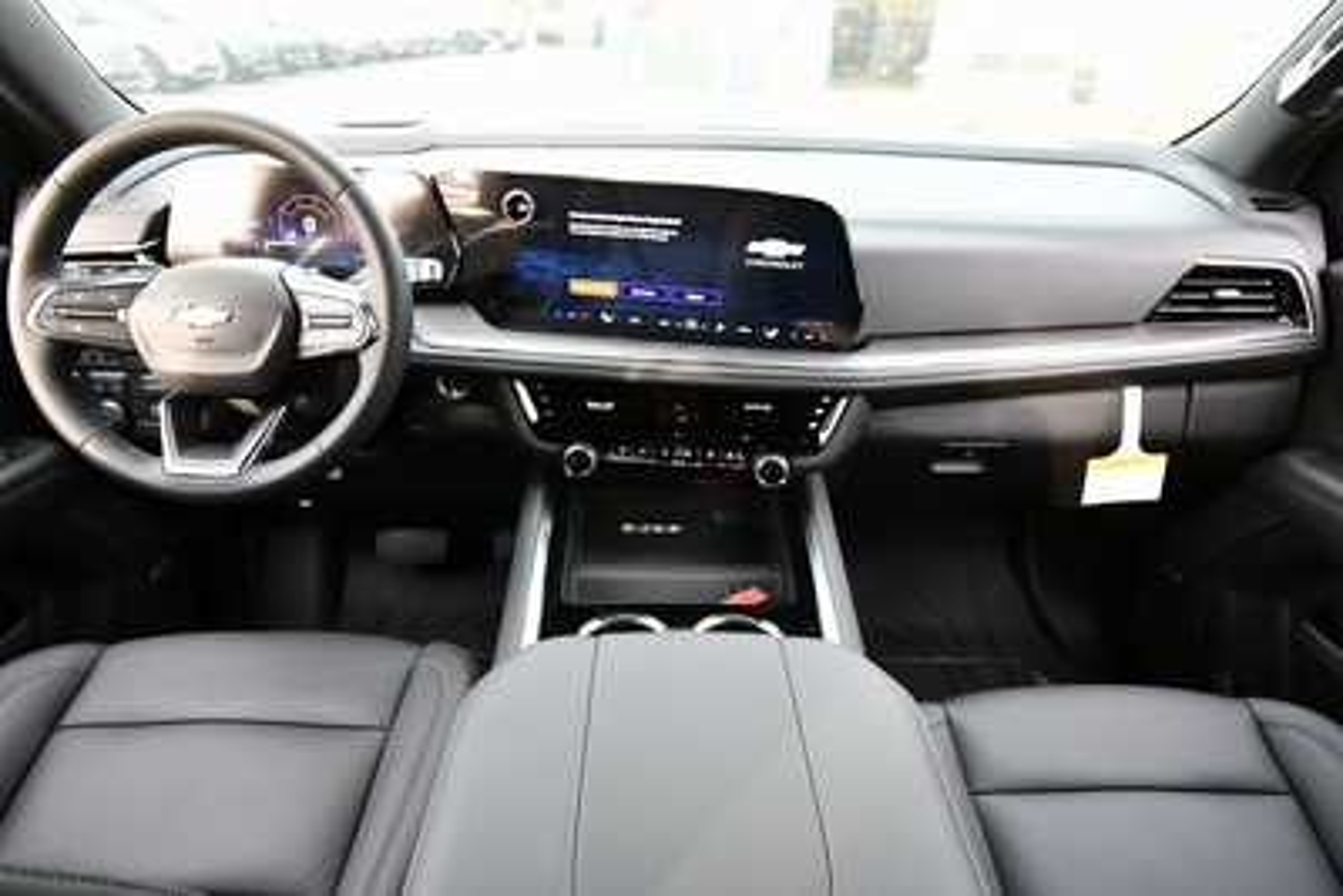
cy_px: 448
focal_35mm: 21
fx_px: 784
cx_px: 672
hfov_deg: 81.2
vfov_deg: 59.5
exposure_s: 1/125
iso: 2800
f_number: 5
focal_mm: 14
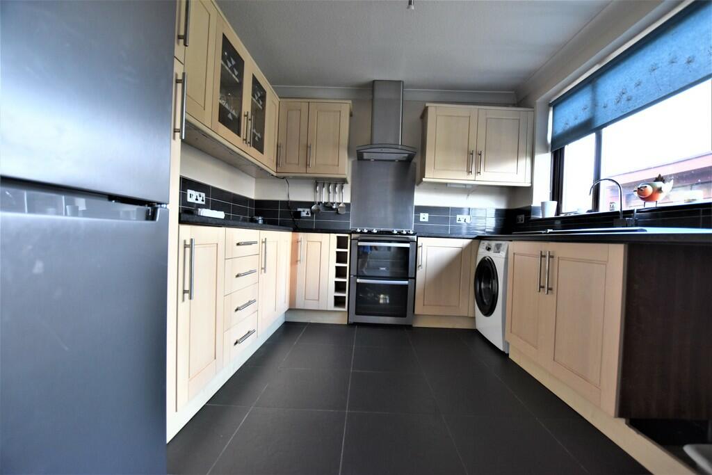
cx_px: 356
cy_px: 238
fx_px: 297
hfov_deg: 100.4
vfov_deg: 77.3
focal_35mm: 15
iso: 800
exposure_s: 1/200
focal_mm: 10
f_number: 3.5
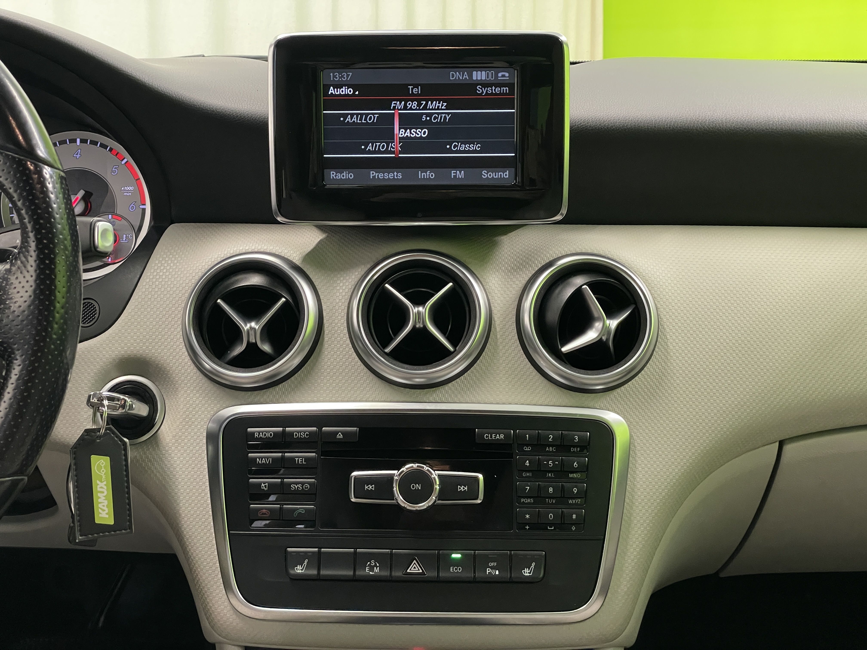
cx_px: 434
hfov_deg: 36.8
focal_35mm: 52
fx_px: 1302
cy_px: 325
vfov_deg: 28.0
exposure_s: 1/50
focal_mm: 6
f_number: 2
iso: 400
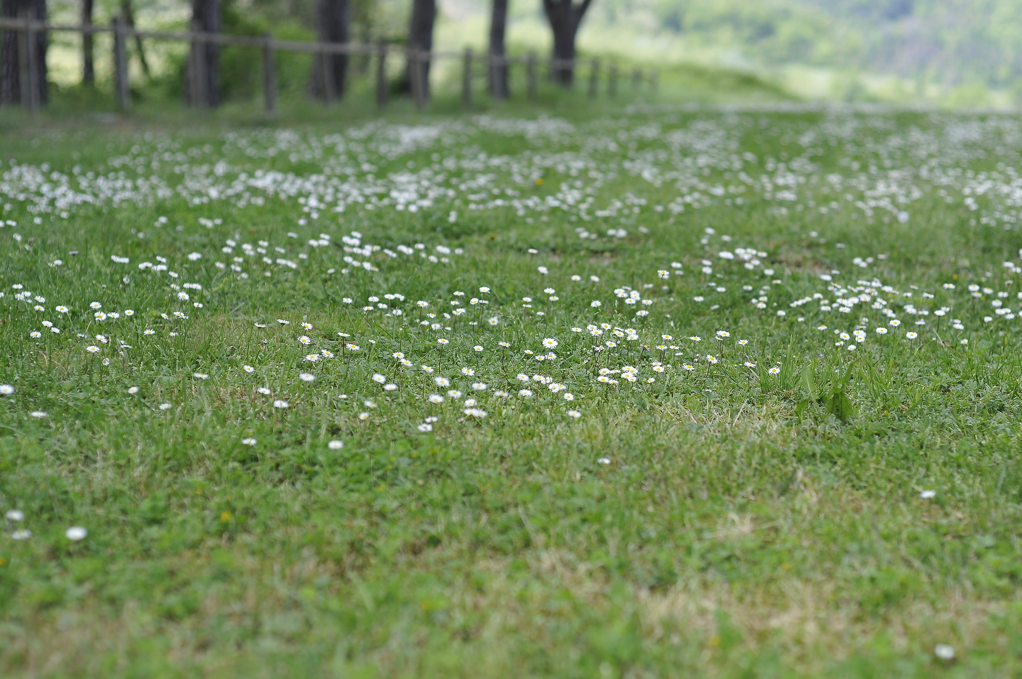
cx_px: 511
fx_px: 2127
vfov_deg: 18.1
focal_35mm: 75
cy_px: 340
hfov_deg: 27.0
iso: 200
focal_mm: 50
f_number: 2.8
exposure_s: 1/1000
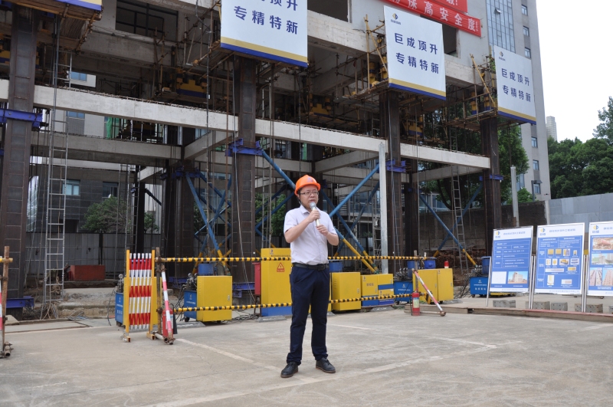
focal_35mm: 27
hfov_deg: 67.5
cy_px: 204
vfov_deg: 47.8
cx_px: 306
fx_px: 459
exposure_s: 1/125
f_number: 5.6
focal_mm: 18
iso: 200
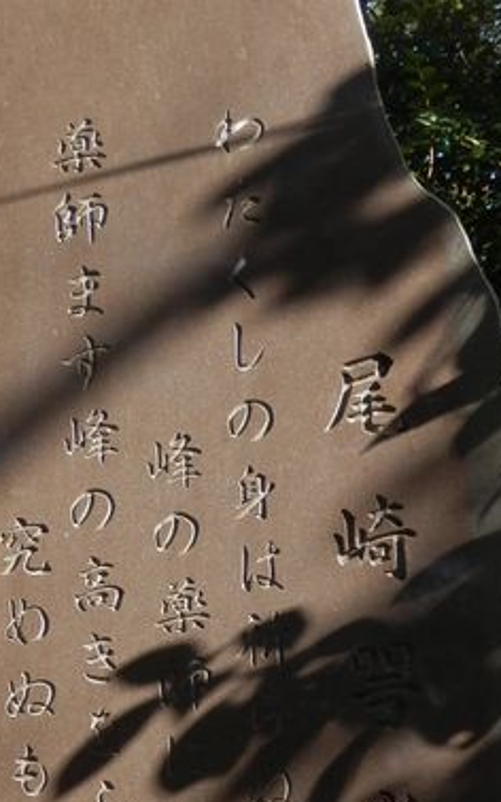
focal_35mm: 101
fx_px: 2208
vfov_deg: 20.4
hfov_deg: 12.9
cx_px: 132
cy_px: 645
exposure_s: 1/160
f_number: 3.8
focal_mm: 8
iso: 80
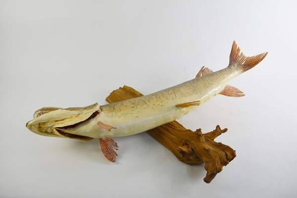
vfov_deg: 43.6
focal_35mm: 30
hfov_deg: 61.9
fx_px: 247
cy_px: 99
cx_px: 148
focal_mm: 20
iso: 400
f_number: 5.6
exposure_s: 1/125
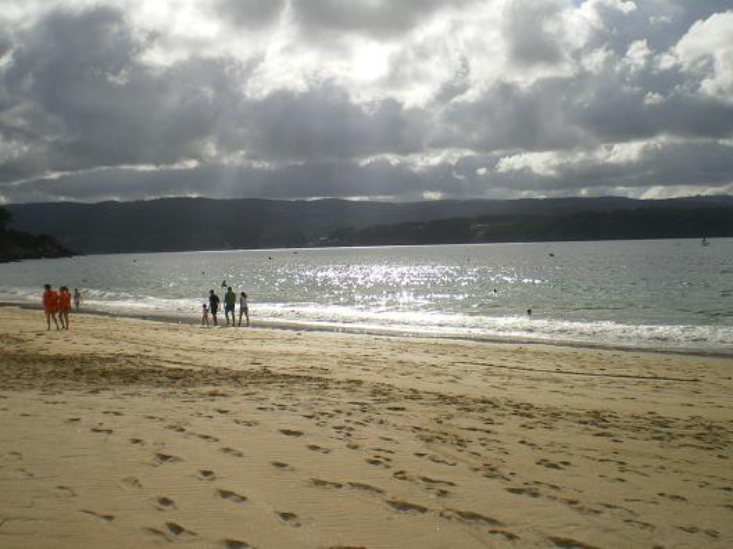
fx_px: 805
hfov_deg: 49.0
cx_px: 366
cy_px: 274
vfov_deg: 37.7
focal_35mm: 38
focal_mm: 6.3
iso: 64
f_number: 4.6
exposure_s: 1/1000
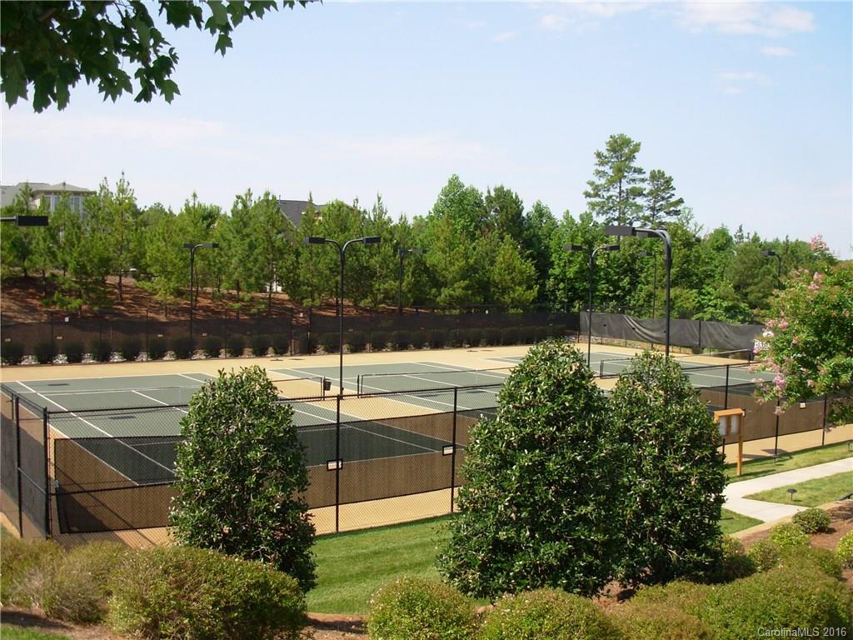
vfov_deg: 37.7
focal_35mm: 38
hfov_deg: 49.0
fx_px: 936
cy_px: 320
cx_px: 426
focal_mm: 6.3
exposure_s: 1/724
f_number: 2.9
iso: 50
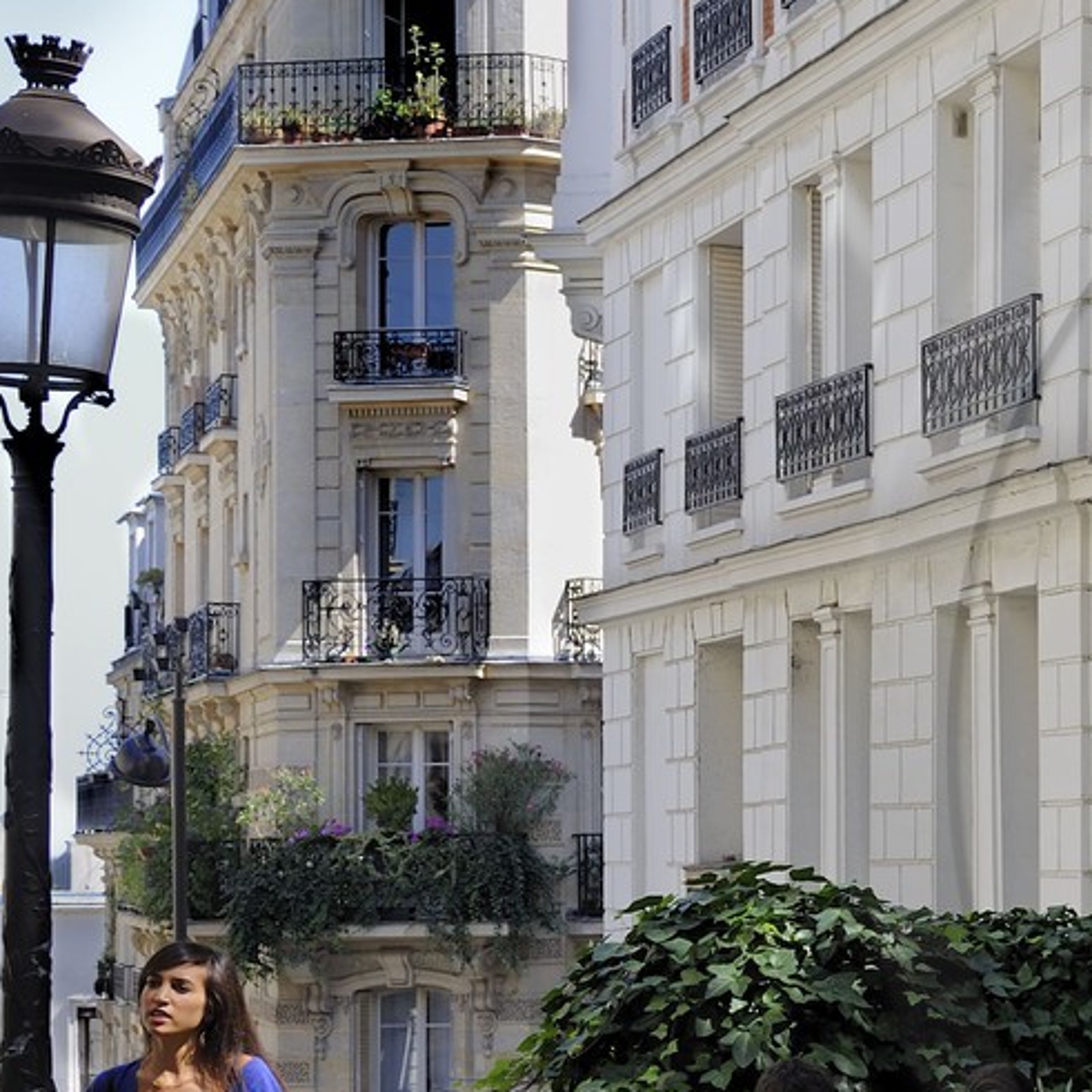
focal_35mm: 94
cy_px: 749
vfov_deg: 18.4
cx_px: 1764
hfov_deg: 16.4
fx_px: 3355
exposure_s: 1/200
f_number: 5
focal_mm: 34
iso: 200
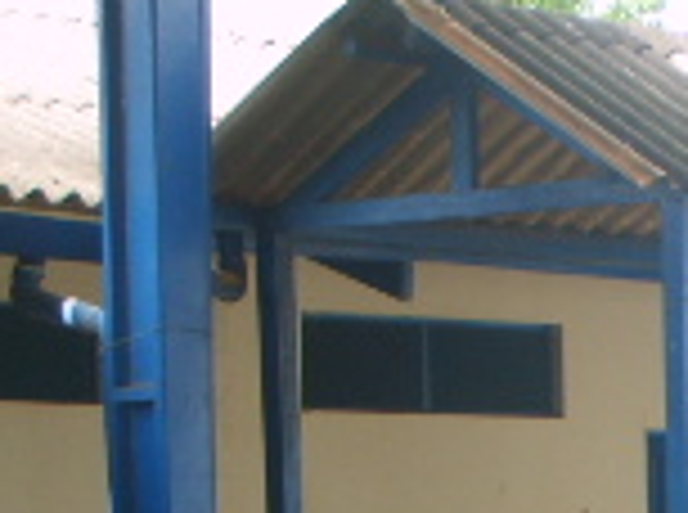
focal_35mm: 218
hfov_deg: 8.7
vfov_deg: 6.6
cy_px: 963
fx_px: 4323
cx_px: 1327
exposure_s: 1/90
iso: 50
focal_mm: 8.7
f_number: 3.3
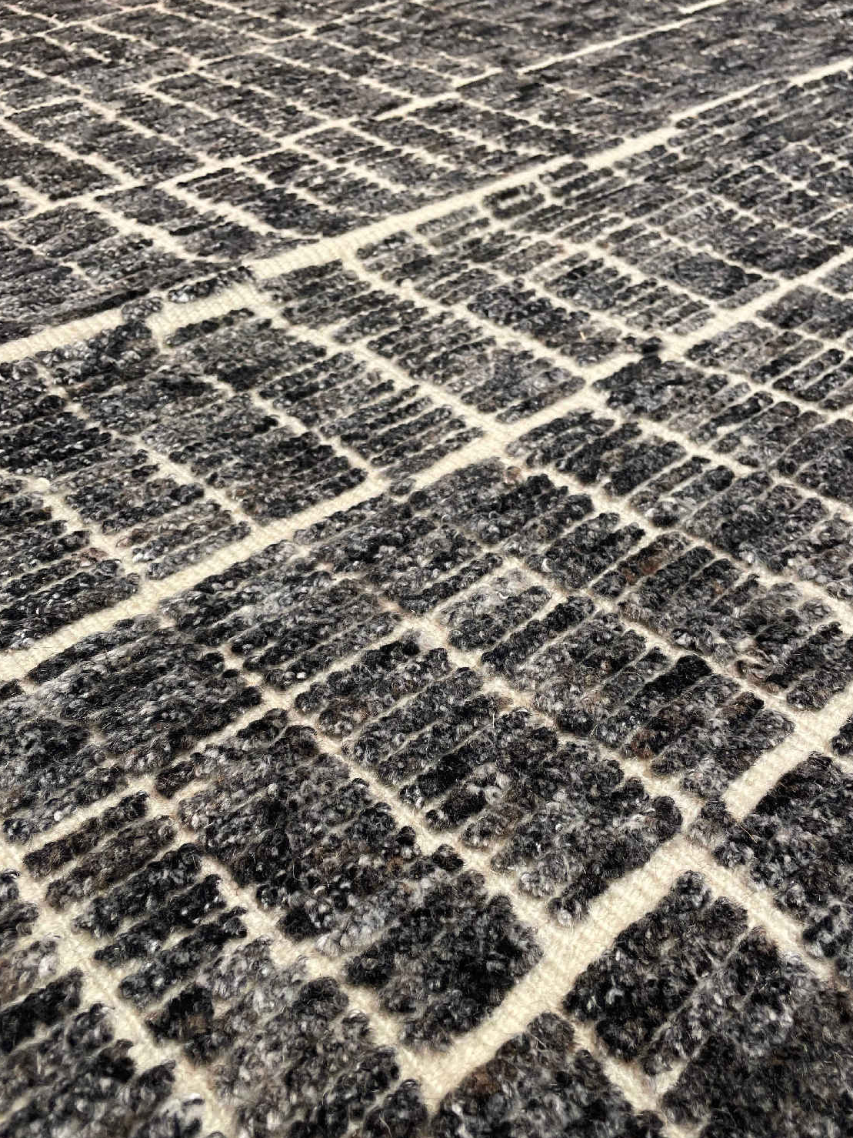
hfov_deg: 46.8
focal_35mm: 30
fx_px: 986
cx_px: 458
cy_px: 641
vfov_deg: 59.8
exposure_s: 1/100
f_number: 1.6
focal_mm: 4.2
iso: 125
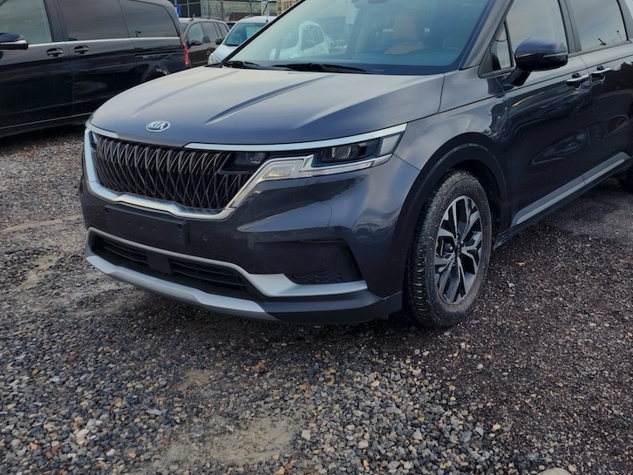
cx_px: 398
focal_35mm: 38
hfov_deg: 48.5
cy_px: 166
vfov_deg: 37.4
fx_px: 695
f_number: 1.8
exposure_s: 1/120
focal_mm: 6.4
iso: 20
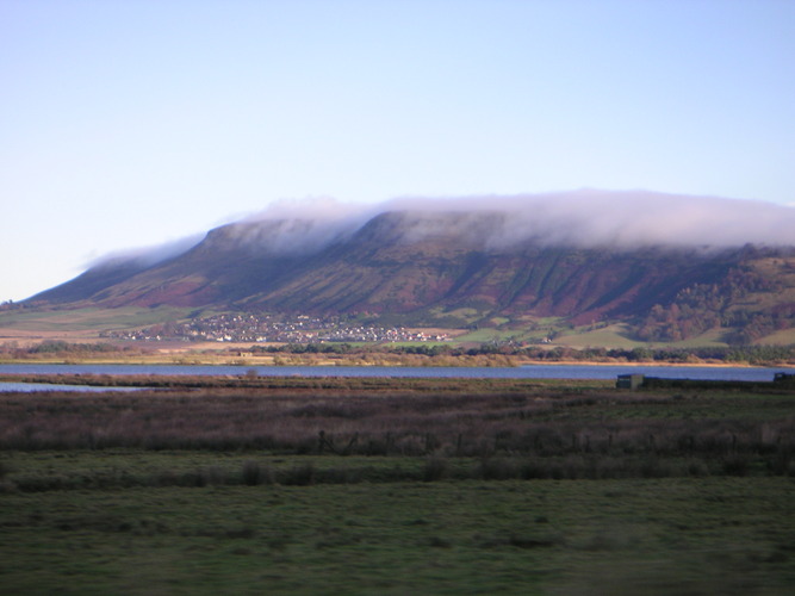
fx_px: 2549
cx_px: 398
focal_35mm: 111
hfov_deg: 17.7
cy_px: 298
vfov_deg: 13.3
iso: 50
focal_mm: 17.1
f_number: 3.6
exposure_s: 1/180
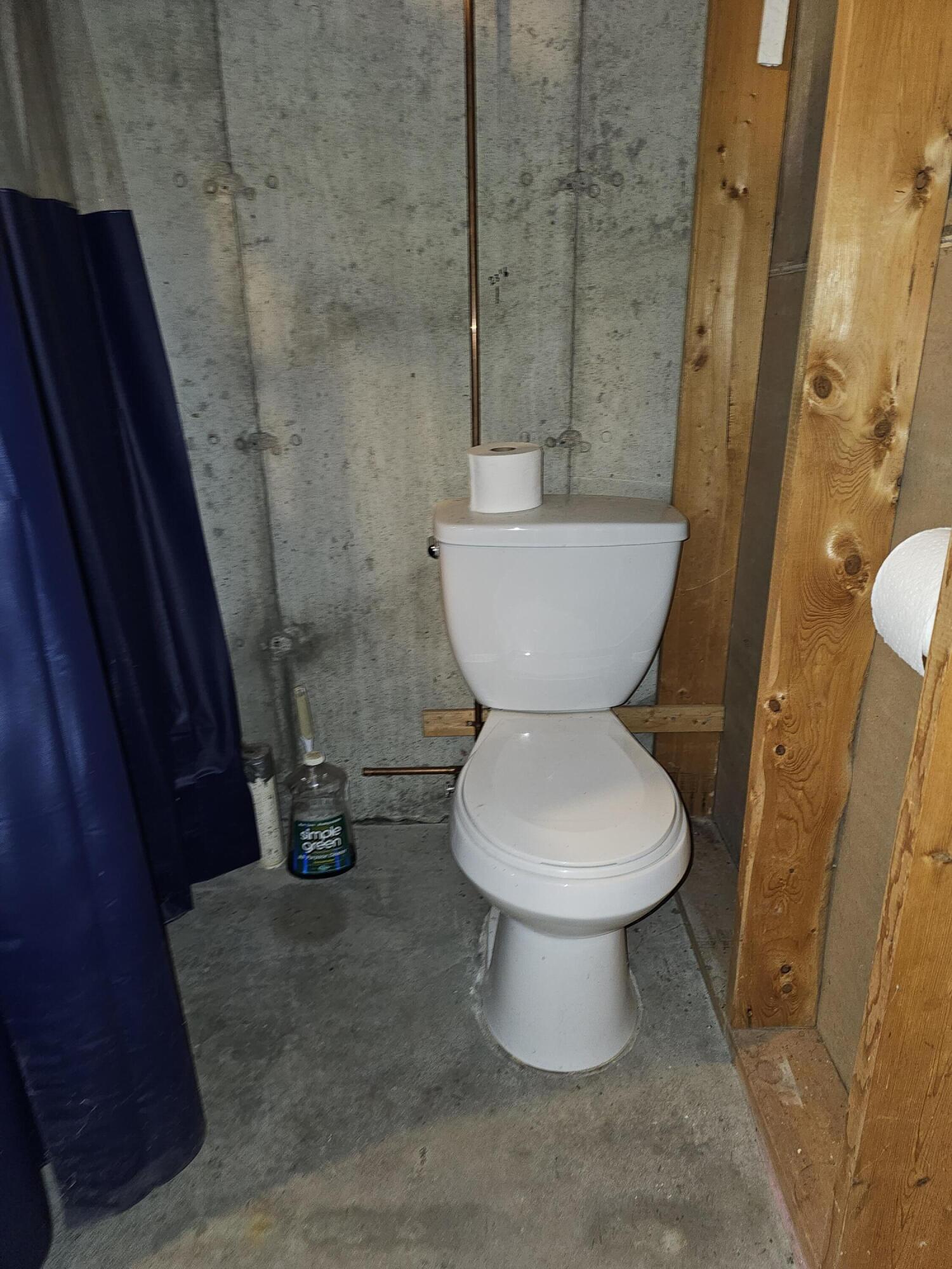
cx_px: 476
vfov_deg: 73.9
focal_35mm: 23
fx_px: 843
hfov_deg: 58.9
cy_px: 634
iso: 125
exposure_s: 1/22
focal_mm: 6.3
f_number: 1.7
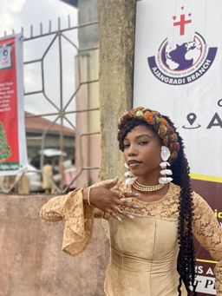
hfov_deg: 28.0
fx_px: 444
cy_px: 148
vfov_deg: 36.8
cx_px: 111
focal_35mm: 52
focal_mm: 6
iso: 20
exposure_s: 1/296
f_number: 2
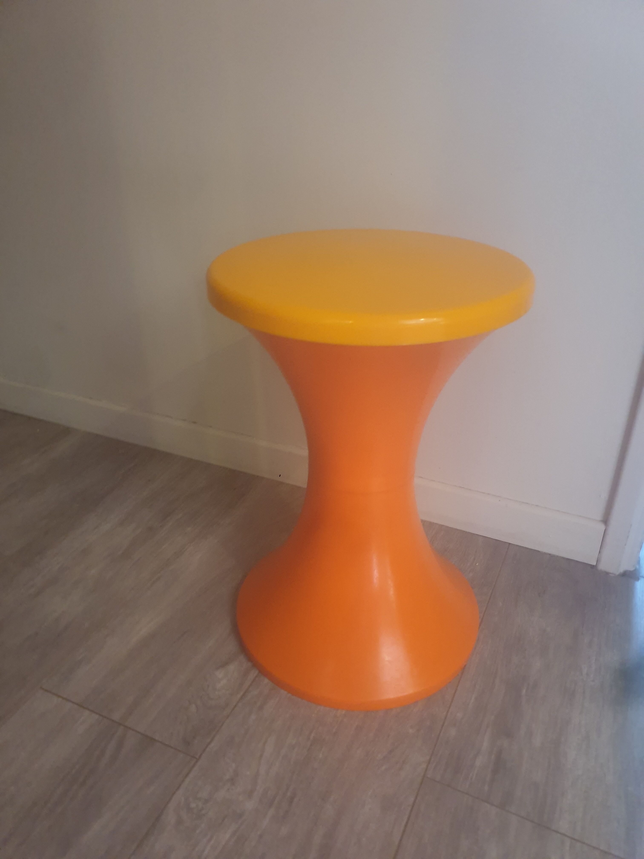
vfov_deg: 67.3
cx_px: 322
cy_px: 430
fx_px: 645
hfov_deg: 53.1
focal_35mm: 26
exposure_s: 1/15
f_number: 1.5
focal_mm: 4.3
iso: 250
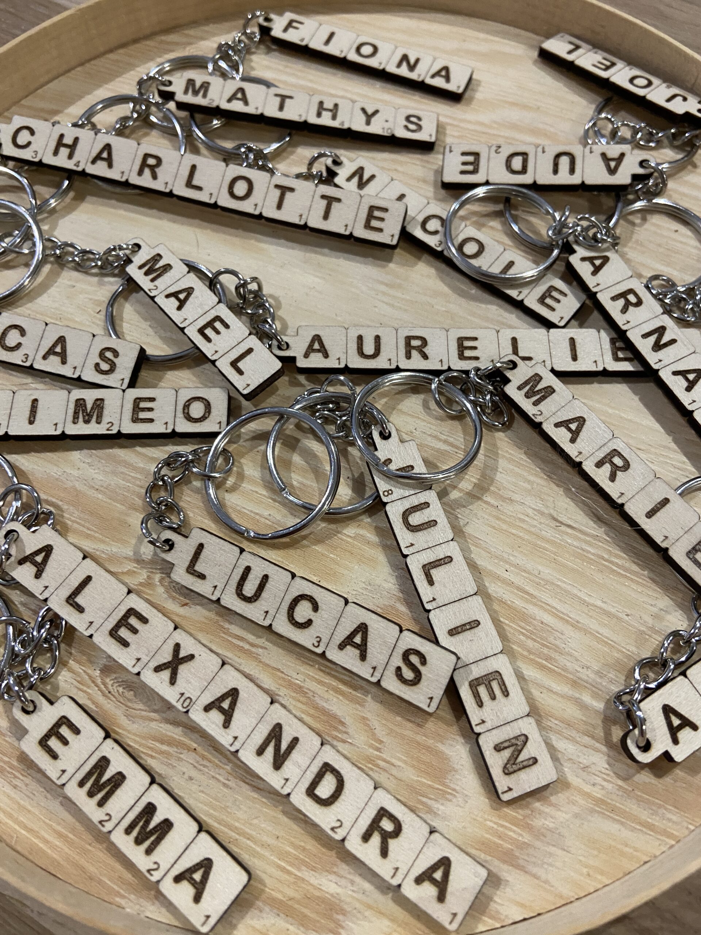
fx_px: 702
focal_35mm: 26
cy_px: 468
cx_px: 350
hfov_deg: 53.1
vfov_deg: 67.3
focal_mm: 4.25
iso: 320
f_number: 1.8
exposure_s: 1/50
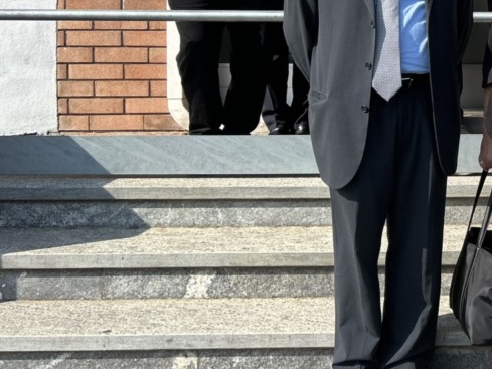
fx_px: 967
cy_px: 6
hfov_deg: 25.7
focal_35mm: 68
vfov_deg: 20.9
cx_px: 587
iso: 50
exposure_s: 1/3077
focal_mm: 5.7
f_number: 1.5
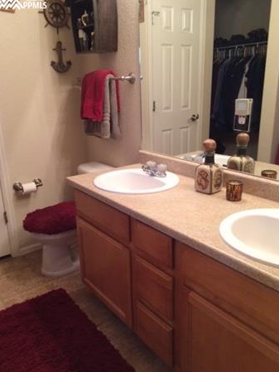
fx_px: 333
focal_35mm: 31
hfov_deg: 45.5
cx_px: 137
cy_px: 191
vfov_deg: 58.3
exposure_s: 1/30
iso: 160
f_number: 2.2
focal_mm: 4.15
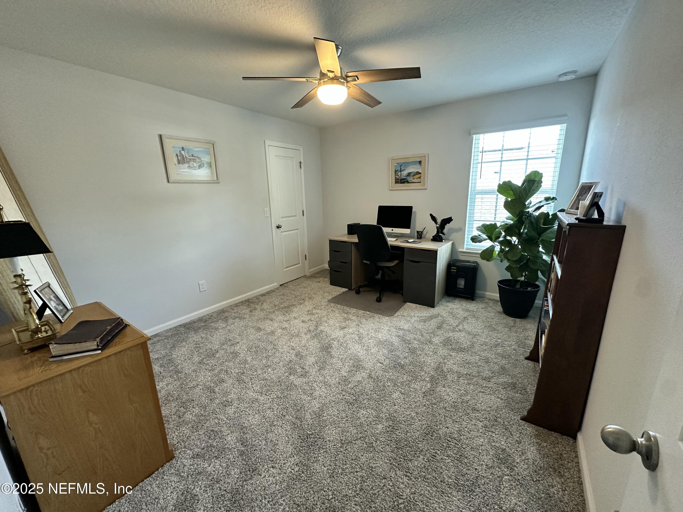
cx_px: 342
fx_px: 276
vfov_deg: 85.7
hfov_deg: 102.1
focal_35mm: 14
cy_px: 256
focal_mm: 2.22
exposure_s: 1/60
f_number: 2.2
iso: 400
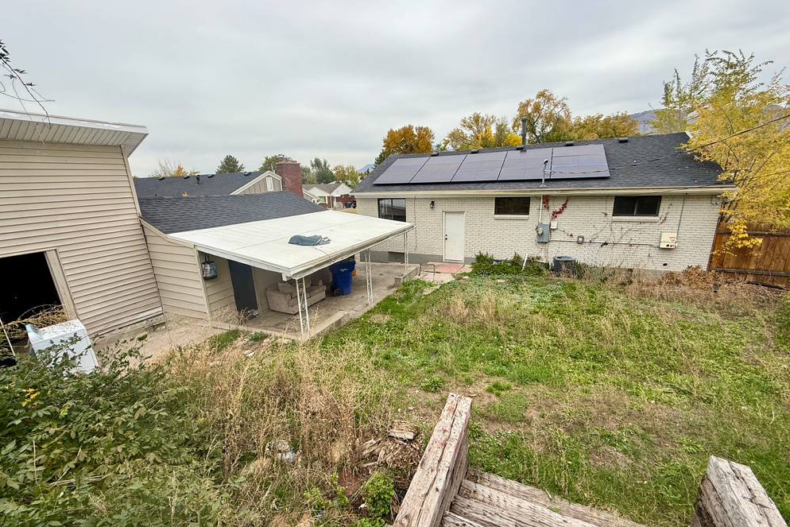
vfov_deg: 77.3
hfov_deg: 100.4
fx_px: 329
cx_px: 393
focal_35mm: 15
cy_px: 266
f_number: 2.2
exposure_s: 1/638
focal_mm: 2.22
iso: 50
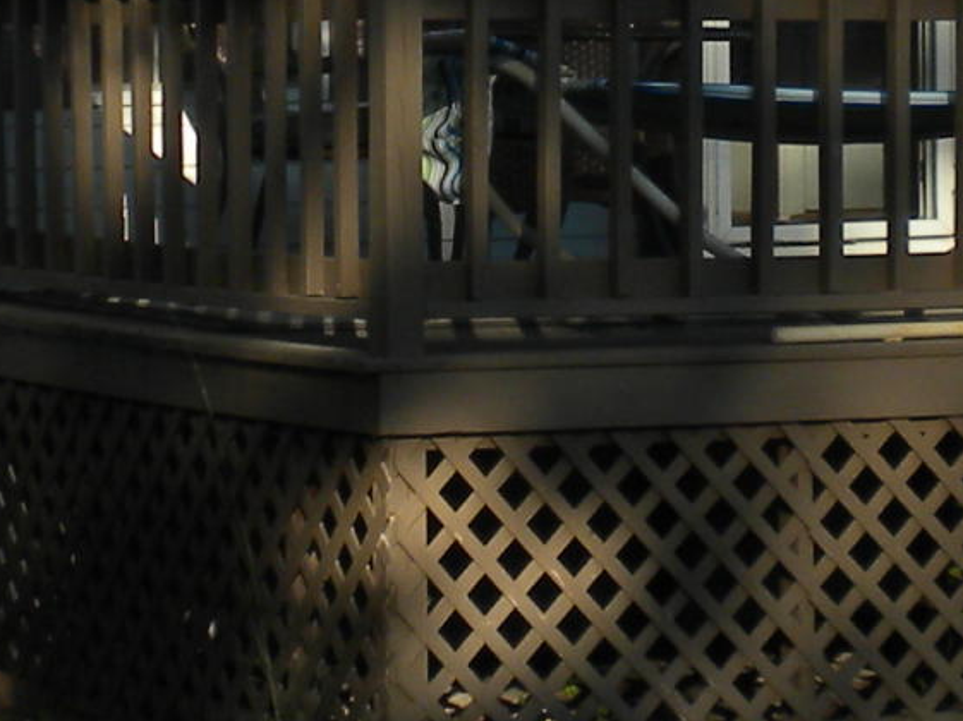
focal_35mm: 198
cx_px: 324
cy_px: 86
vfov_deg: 7.5
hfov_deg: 10.0
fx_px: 5505
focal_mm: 6.6
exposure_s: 1/381
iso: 64
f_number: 3.5
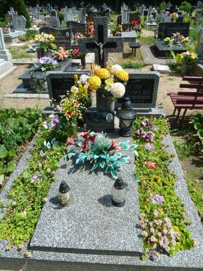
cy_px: 136
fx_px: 195
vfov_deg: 69.4
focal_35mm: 25
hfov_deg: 54.9
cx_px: 102
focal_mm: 4.1
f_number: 4
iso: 80
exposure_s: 1/400
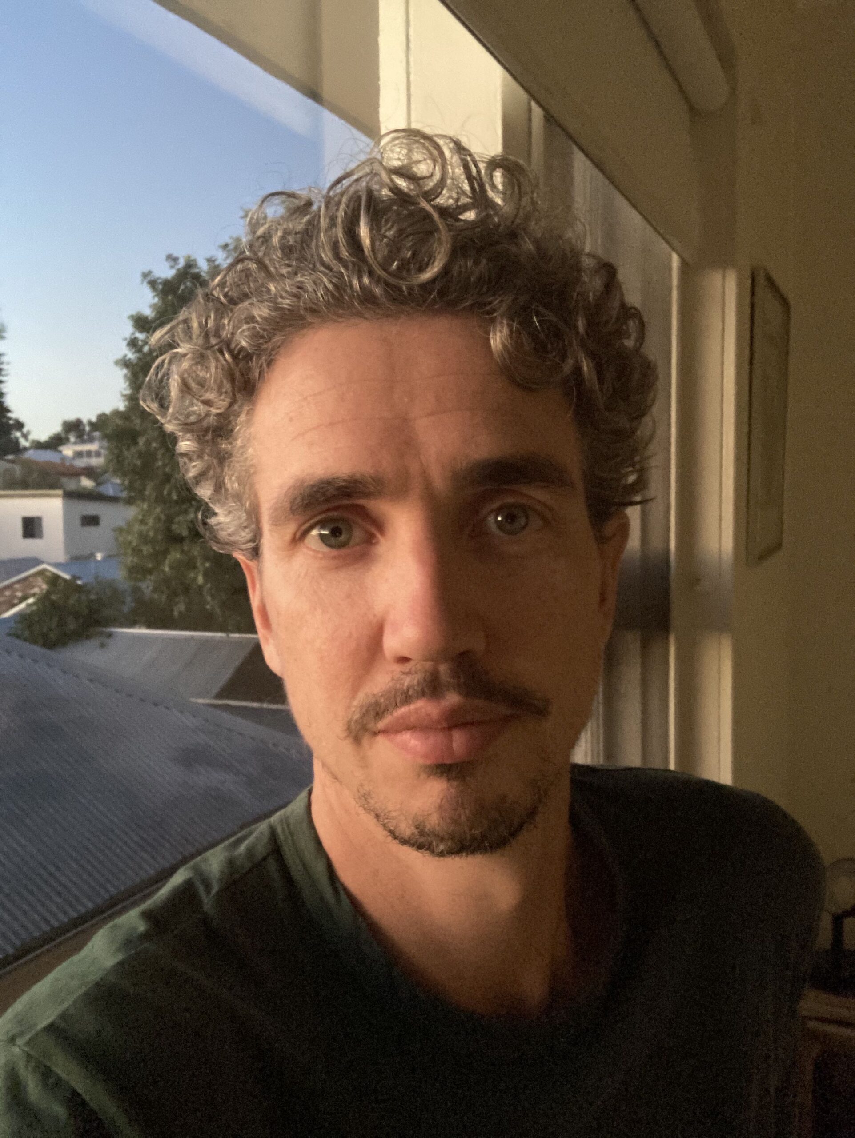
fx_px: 1053
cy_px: 569
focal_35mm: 32
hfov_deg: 44.2
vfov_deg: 56.8
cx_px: 428
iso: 1000
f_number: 2.2
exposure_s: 1/17
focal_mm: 2.87
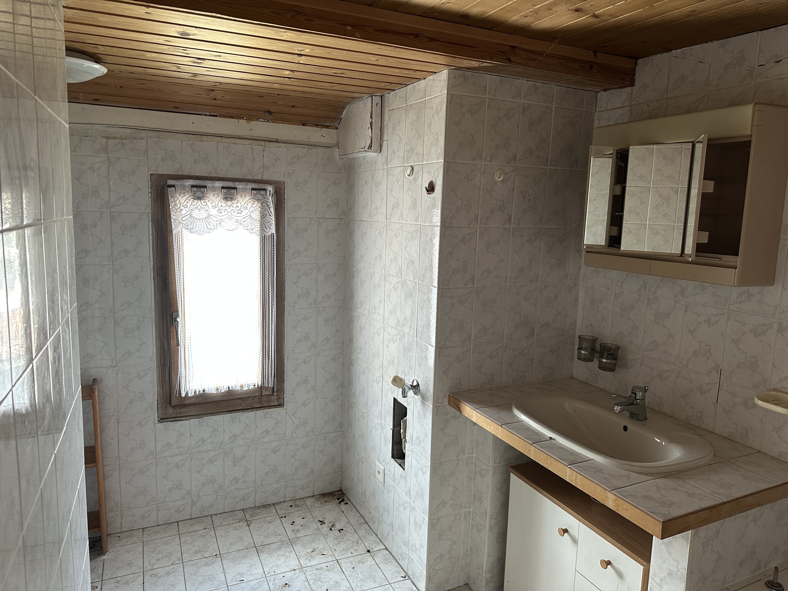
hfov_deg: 71.6
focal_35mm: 24
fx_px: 546
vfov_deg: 56.8
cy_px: 296
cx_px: 394
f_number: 1.78
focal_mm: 6.86
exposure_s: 1/86
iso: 250
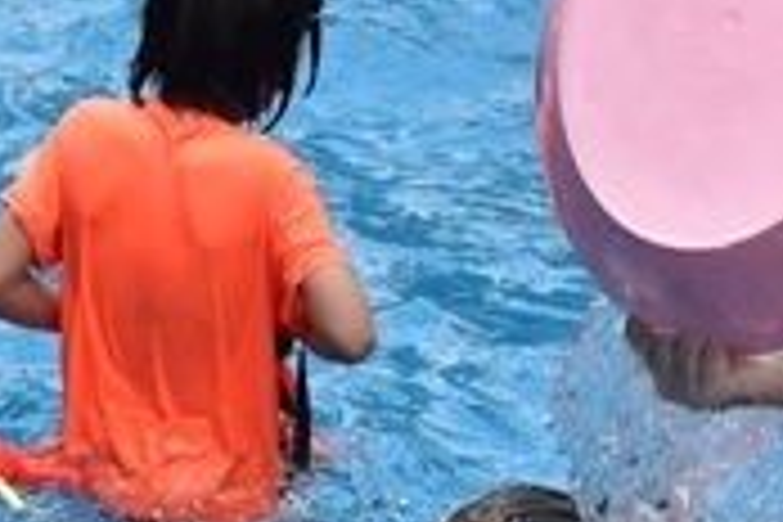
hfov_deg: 6.5
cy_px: -304
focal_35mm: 317
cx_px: 459
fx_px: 6894
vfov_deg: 4.3
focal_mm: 36
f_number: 10
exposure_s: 1/250
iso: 400
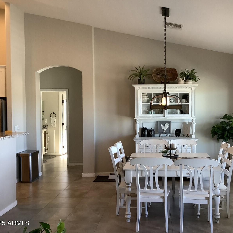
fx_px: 282
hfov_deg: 44.5
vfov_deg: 44.9
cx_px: 147
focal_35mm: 37
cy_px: 116
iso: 100
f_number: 2.4
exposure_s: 1/60
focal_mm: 3.3
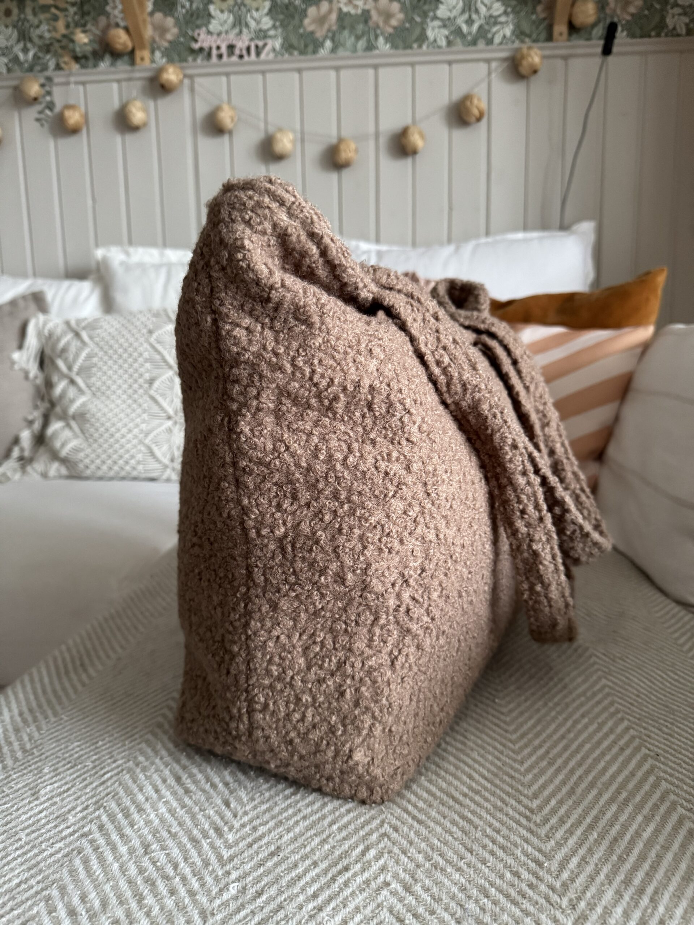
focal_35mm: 24
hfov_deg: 56.8
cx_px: 347
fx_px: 642
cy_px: 462
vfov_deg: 71.6
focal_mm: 6.76
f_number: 1.78
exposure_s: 1/60
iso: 640
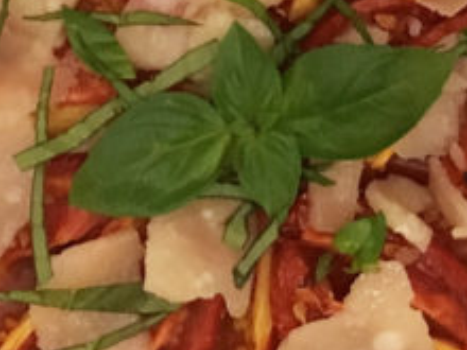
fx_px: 2078
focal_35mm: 154
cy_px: -255
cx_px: 291
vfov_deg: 9.2
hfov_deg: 12.8
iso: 400
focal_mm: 4.15
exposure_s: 1/17
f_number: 2.2
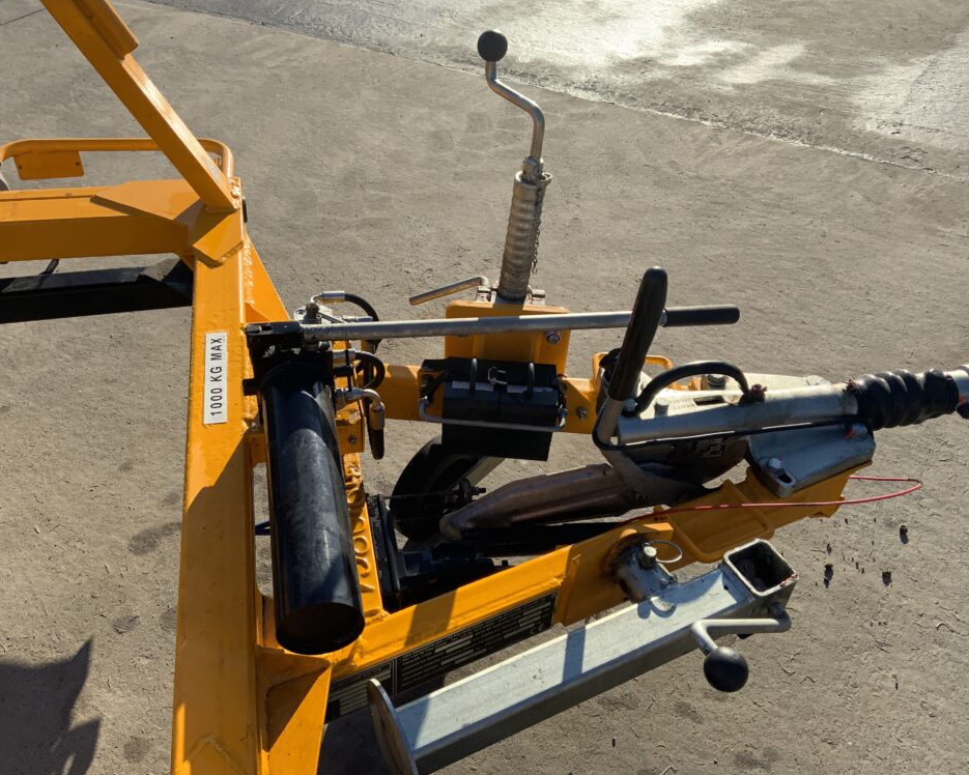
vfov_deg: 47.1
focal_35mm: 31
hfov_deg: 57.1
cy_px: 383
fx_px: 889
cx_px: 454
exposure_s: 1/1342
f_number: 1.8
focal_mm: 3
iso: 16
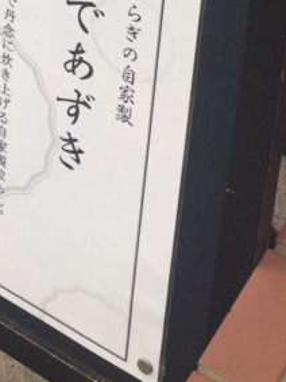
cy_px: -239
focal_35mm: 105
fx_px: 1158
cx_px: -23
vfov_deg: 16.5
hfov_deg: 13.8
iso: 40
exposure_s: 1/120
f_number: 2.2
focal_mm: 4.15
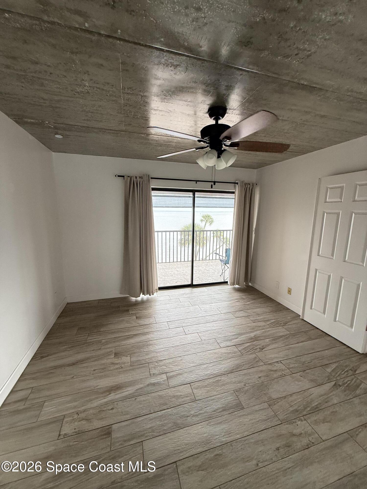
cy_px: 244
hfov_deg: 85.7
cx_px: 184
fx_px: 198
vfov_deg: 102.1
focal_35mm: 14
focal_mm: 2.22
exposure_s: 1/99
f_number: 2.2
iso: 100
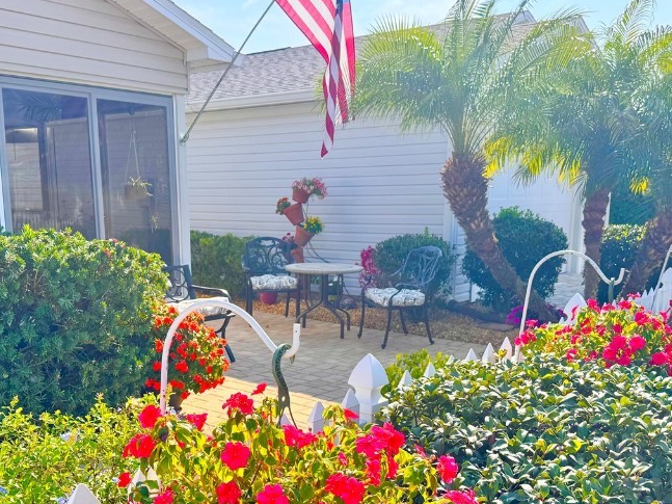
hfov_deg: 48.9
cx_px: 293
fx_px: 738
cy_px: 338
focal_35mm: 38
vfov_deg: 37.3
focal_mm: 6.76
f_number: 1.78
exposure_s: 1/2833
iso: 80
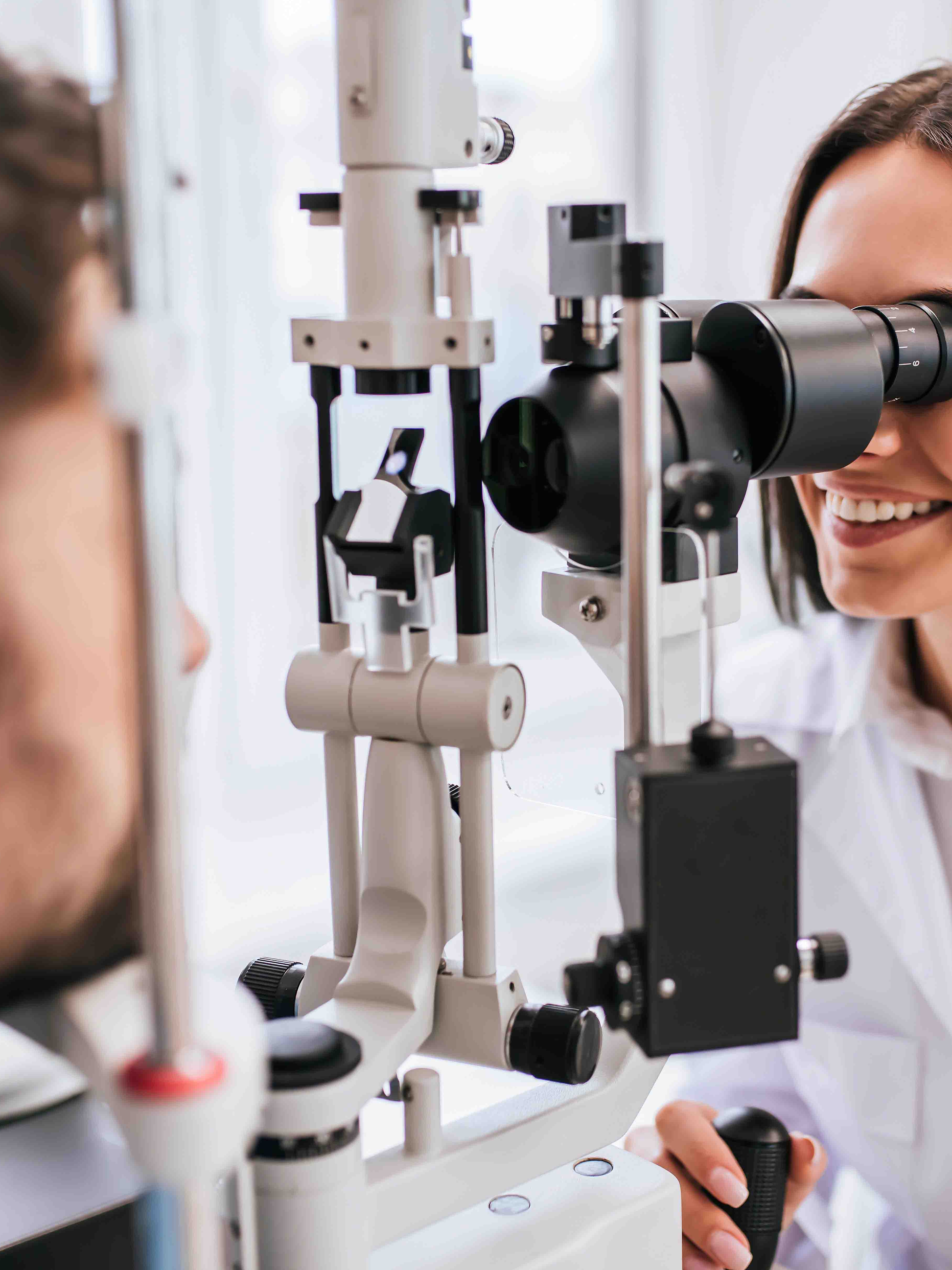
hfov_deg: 28.5
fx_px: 1870
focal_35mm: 51
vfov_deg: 37.5
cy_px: 637
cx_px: 577
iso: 400
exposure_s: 1/250
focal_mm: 35
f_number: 2
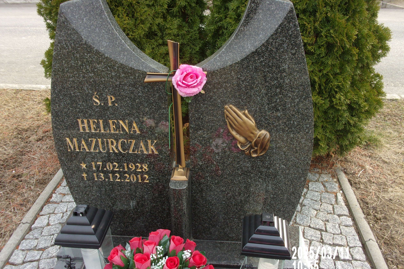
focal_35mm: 30
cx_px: 202
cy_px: 138
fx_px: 337
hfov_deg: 61.9
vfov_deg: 43.6
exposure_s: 1/200
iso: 80
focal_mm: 5.1
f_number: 3.9
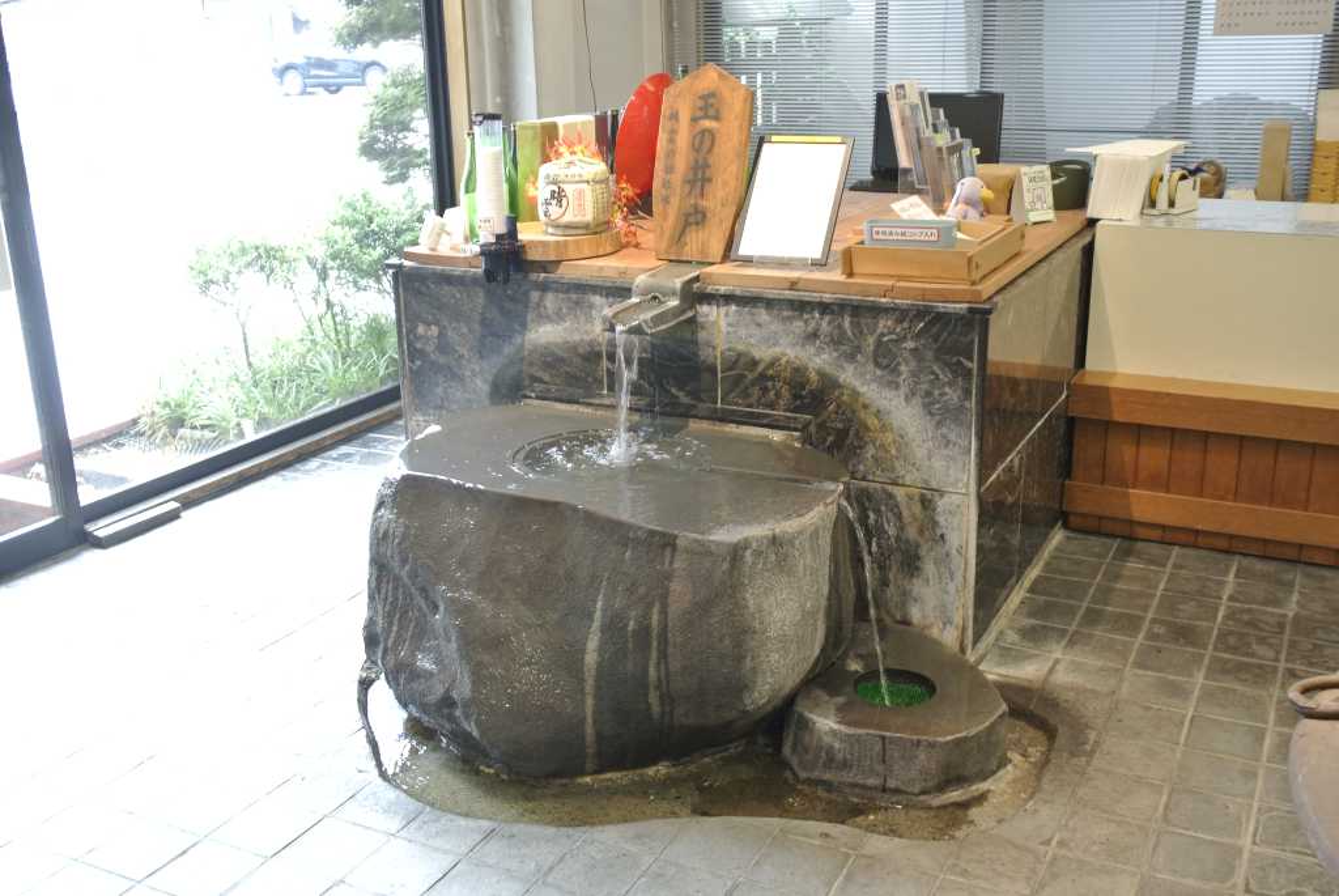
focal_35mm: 36
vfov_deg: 37.0
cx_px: 670
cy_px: 448
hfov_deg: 53.1
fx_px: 1340
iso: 400
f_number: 4
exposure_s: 1/30
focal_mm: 13.4
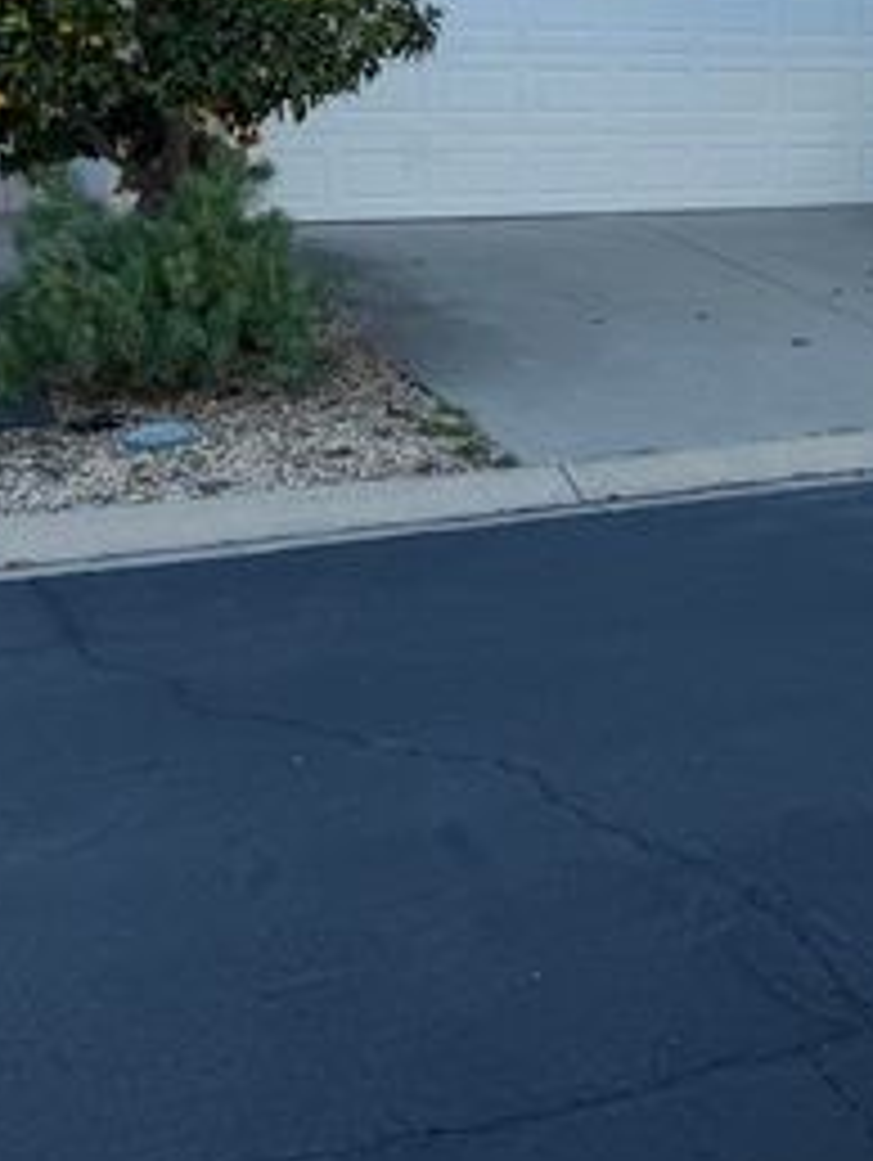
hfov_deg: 21.9
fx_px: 2081
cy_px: 277
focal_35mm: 62
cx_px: 1053
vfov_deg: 30.6
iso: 80
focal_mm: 6.76
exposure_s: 1/1522
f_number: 1.78
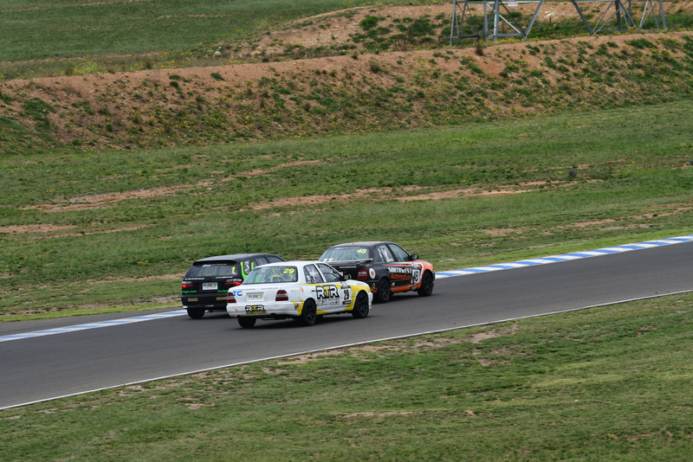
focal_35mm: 450
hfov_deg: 4.6
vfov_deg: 3.1
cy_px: 231
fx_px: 8665
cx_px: 346
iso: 400
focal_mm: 300
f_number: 11
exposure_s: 1/640
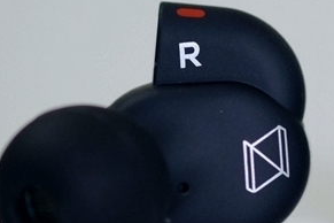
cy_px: 113
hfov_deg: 6.6
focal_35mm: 309
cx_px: 351
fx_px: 2867
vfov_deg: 4.4
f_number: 2.8
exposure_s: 1/110
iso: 1000
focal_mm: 60
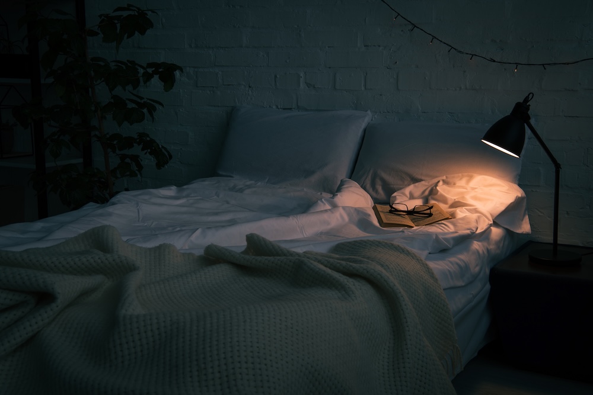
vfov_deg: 27.0
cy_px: 198
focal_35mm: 50
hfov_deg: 39.6
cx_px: 296
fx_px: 824
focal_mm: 50
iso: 100
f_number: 11
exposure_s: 1/20
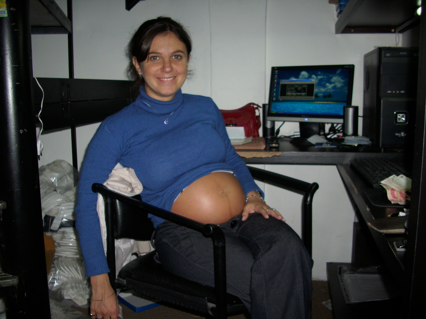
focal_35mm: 31
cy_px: 160
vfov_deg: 45.4
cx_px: 213
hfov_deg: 58.4
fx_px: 381
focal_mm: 6.2
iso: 50
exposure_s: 1/60
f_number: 2.8
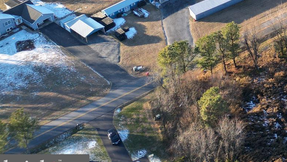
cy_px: -100
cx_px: 376
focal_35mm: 69
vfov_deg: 15.7
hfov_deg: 26.0
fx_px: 525
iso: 110
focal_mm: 6.72
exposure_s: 1/725
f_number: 1.7
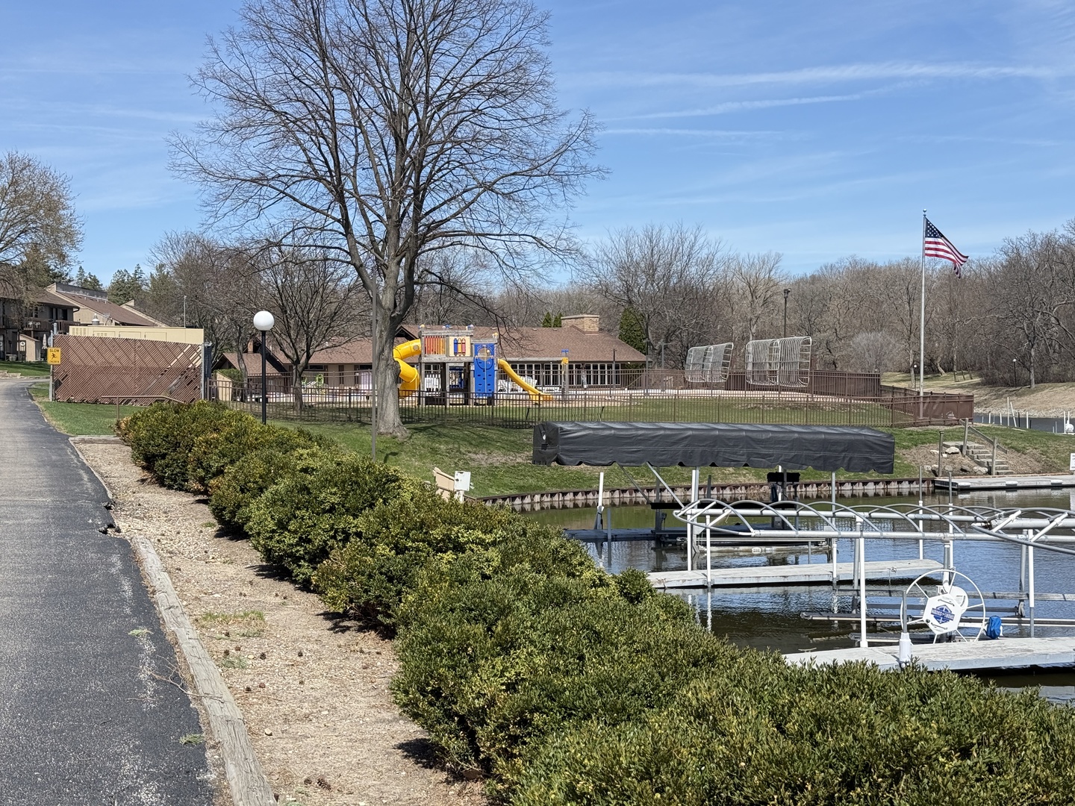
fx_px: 1491
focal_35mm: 48
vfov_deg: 30.3
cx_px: 538
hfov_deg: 39.7
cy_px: 403
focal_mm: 6.76
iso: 80
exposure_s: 1/2976
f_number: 1.78
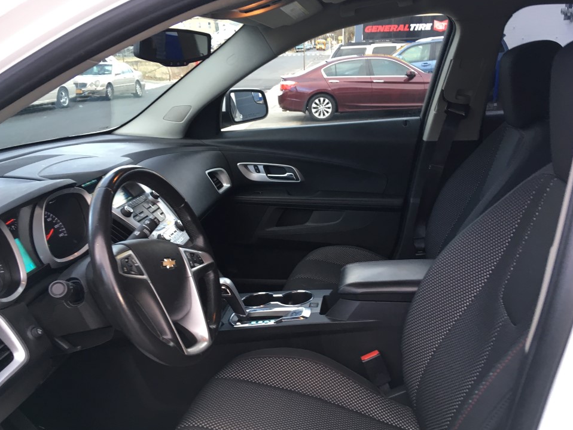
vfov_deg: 45.4
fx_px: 513
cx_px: 282
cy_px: 226
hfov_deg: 58.4
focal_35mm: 31
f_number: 2.2
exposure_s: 1/33
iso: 80
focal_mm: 4.15
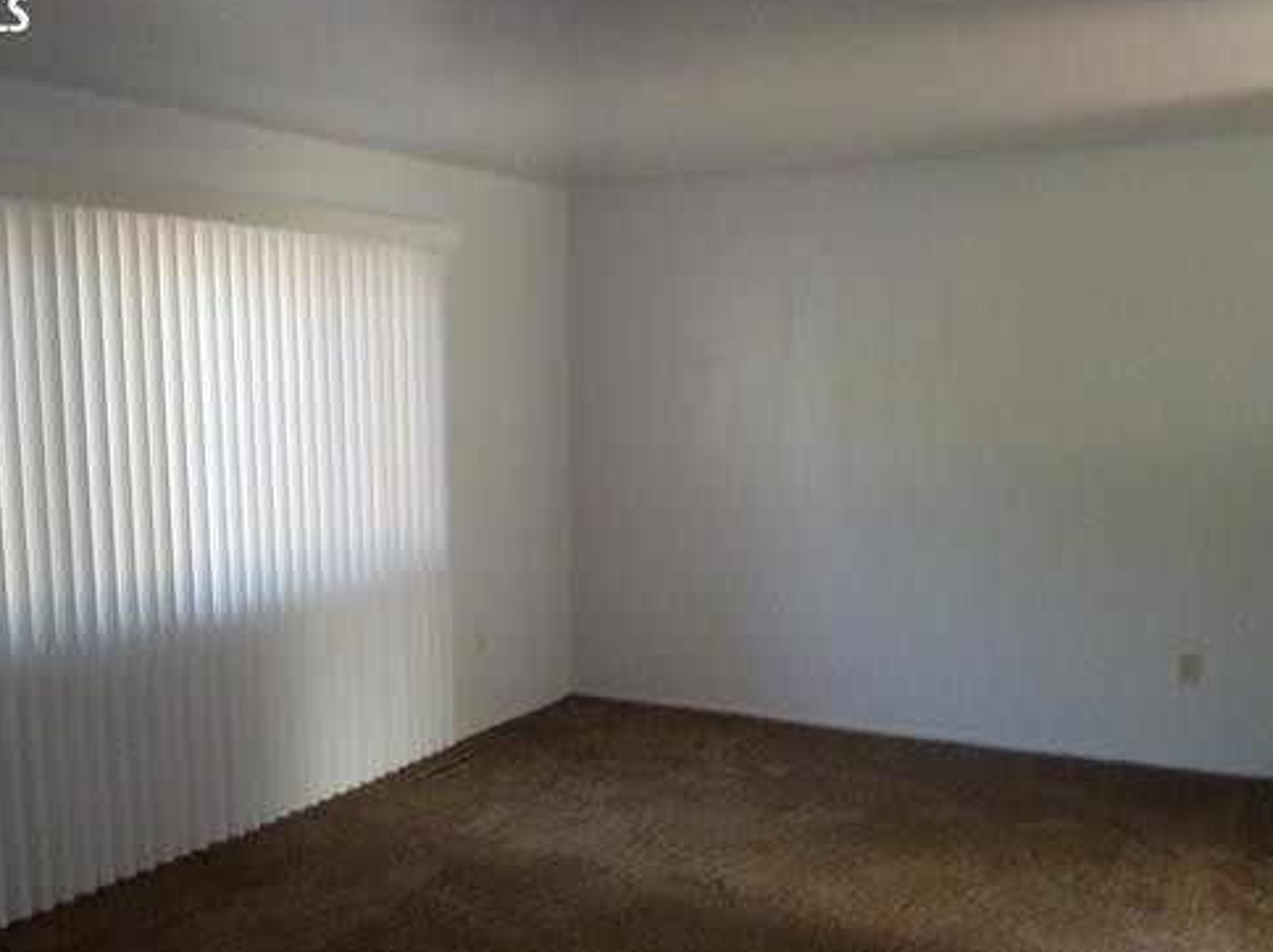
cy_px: 569
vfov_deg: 38.5
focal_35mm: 37
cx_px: 537
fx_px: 1359
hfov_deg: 50.0
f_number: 3.3
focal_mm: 5
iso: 400
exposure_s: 1/60
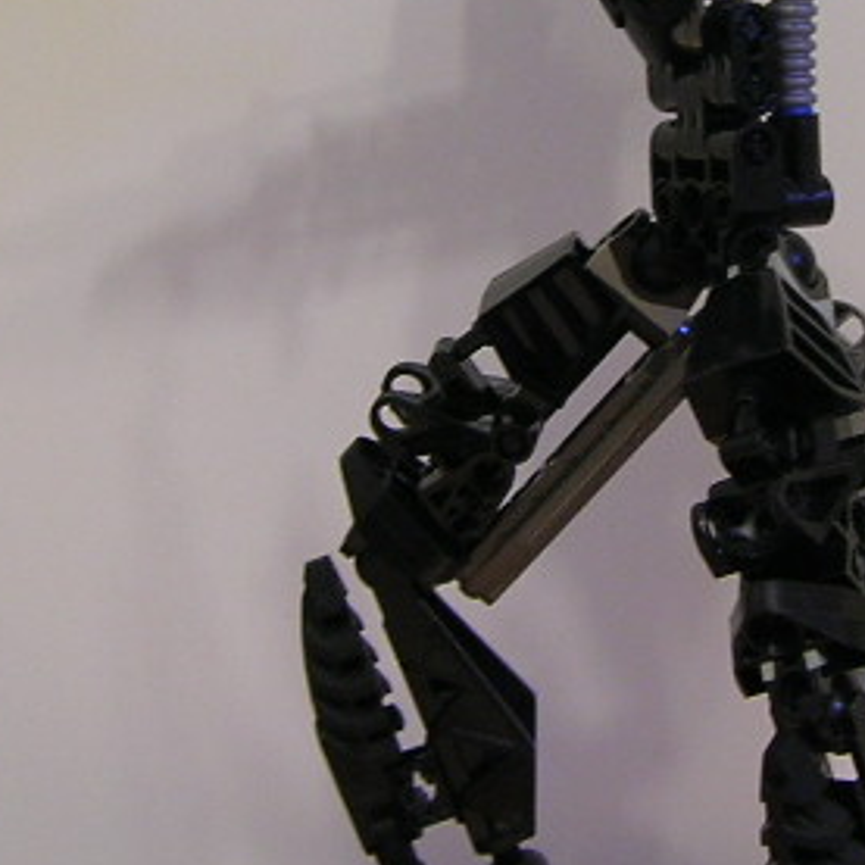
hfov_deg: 15.6
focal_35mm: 111
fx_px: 3138
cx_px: 703
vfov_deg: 15.6
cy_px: 203
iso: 61
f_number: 2.9
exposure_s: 1/4
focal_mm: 5.7
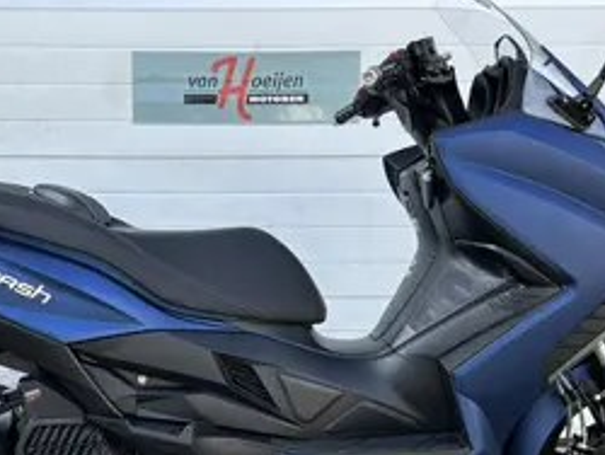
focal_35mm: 46
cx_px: 223
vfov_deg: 31.5
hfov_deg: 40.9
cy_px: 273
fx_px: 805
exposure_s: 1/879
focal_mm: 6.86
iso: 80
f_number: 1.78
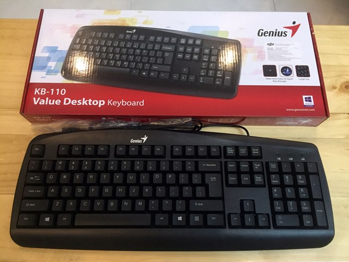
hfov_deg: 61.7
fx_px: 292
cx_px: 174
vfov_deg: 48.2
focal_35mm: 29
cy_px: 131
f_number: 2.2
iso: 250
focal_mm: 4.15
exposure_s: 1/25
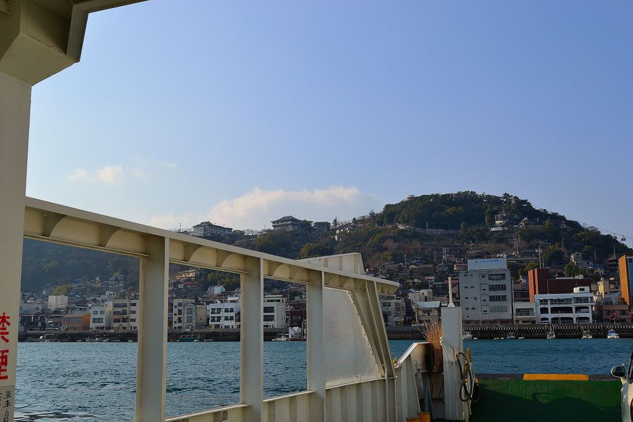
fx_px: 685
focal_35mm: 39
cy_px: 211
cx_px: 316
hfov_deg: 49.6
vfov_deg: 34.2
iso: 200
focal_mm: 26
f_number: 8
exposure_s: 1/640
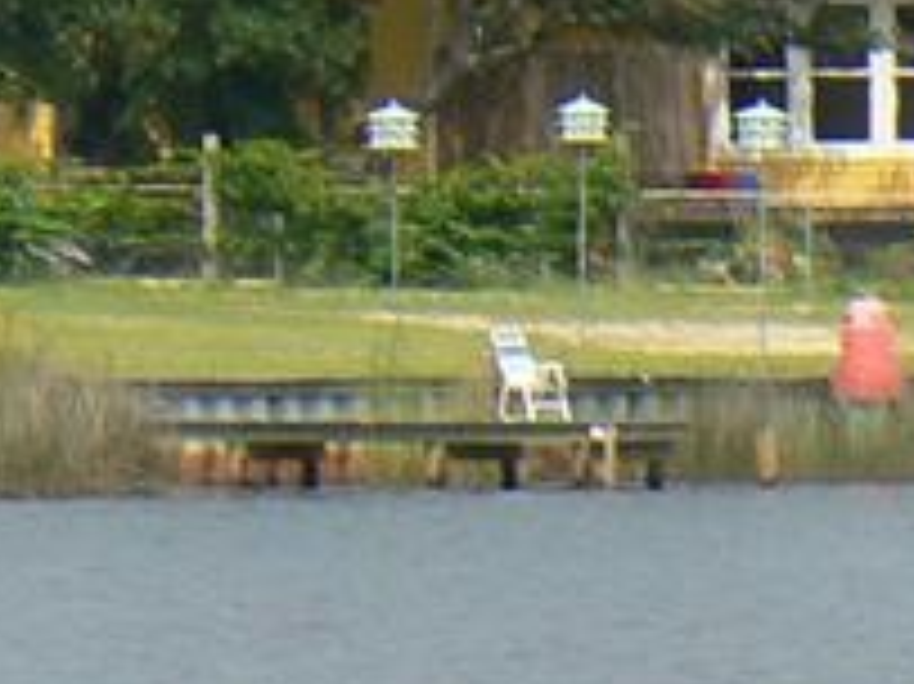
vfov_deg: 1.1
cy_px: 1107
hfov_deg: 1.5
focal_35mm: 1350
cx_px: 1549
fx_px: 35624
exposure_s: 1/400
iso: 80
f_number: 5.6
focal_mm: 44.7
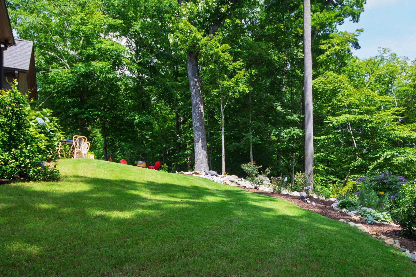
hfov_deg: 63.4
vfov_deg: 44.2
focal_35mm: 29
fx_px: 335
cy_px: 188
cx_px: 235
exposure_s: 1/60
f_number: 8
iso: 100
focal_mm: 10
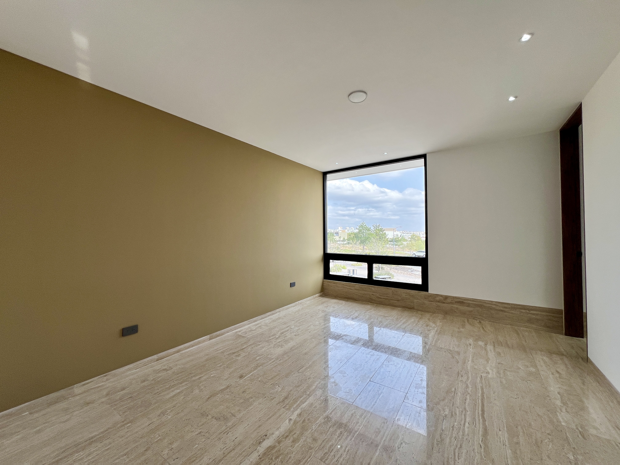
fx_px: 233
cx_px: 310
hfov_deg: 106.2
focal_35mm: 13
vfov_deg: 89.9
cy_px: 232
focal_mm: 1.57
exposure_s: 1/358
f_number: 1.8
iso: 32
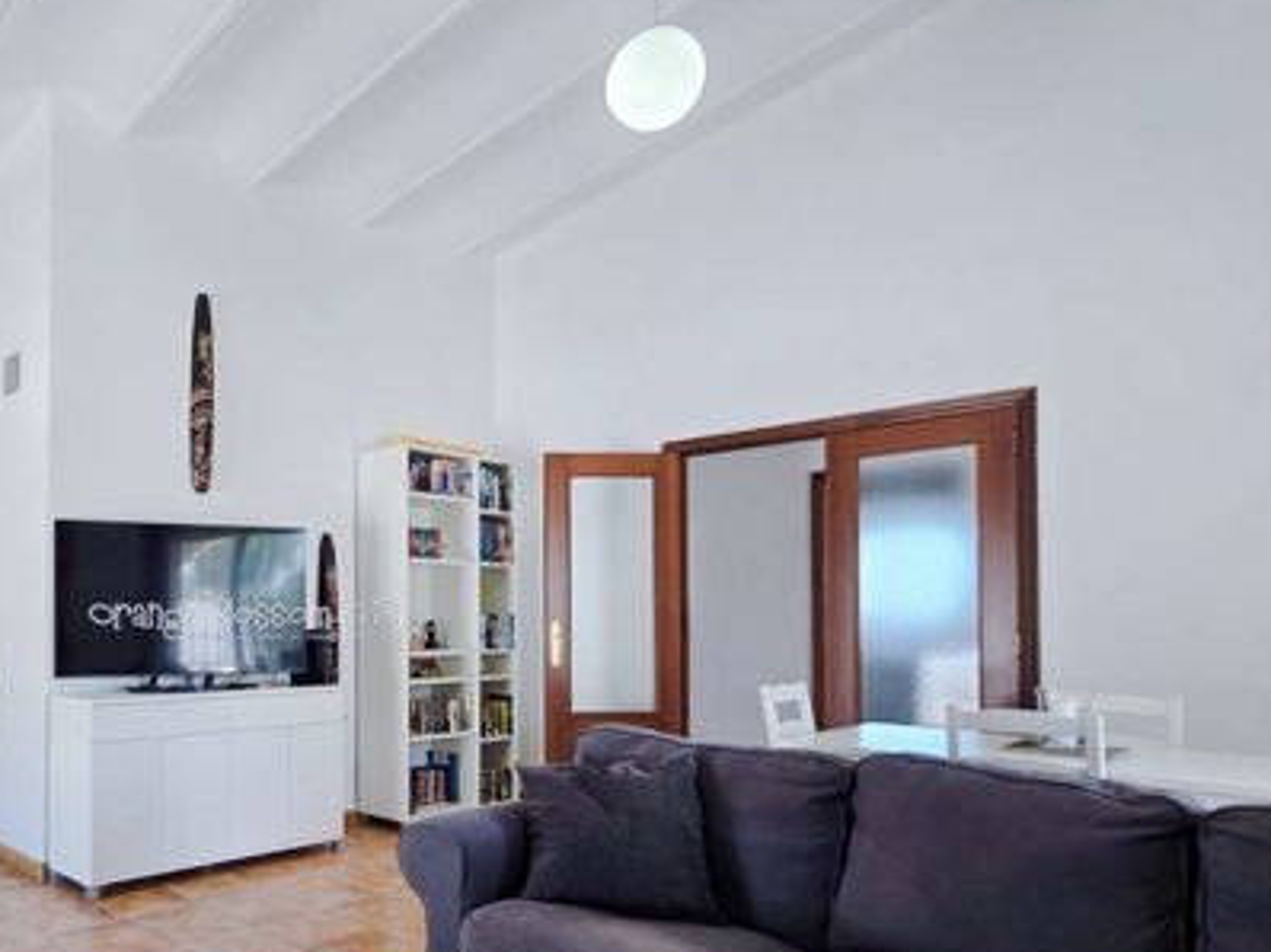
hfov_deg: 66.8
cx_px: 247
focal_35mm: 23
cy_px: 617
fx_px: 844
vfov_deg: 57.8
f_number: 2.2
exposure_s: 1/50
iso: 64
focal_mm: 2.2
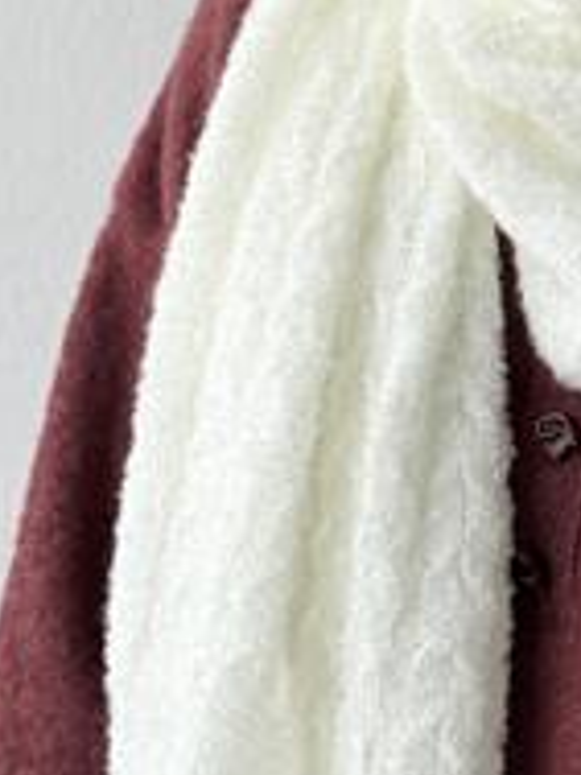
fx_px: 3044
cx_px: 655
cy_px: -39
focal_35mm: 136
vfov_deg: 14.2
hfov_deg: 10.8
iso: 64
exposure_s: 1/428
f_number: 1.78
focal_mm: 6.76
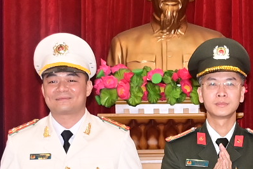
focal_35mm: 163
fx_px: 1146
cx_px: 221
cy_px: 171
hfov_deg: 12.5
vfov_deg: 8.4
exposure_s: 1/200
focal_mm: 22
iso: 1000
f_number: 3.5
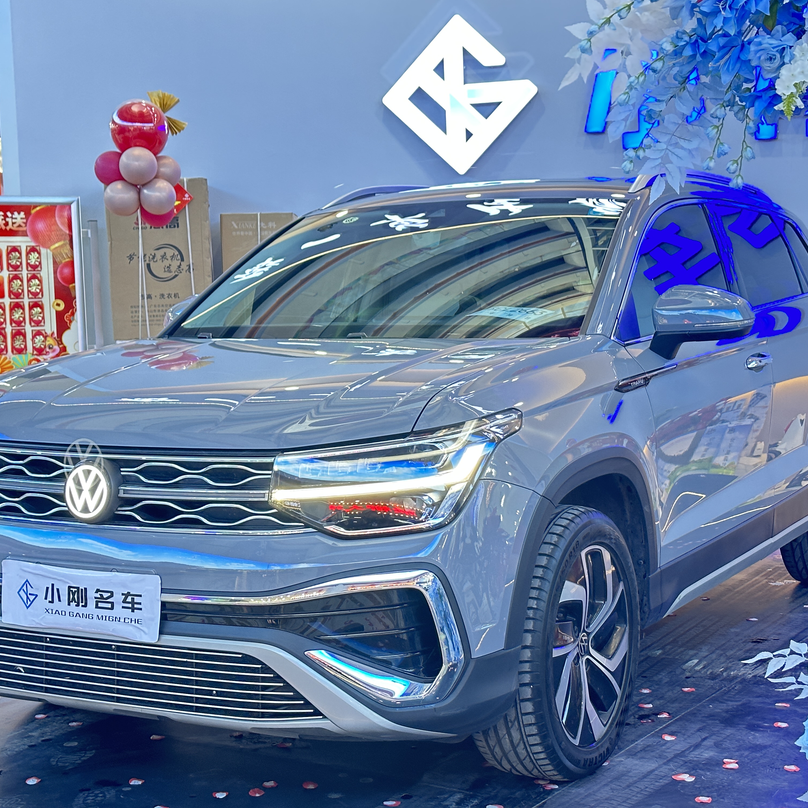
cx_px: 404
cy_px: 401
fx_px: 1505
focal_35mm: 57
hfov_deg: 30.0
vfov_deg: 30.0
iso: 250
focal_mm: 6.86
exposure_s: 1/50
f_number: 1.78
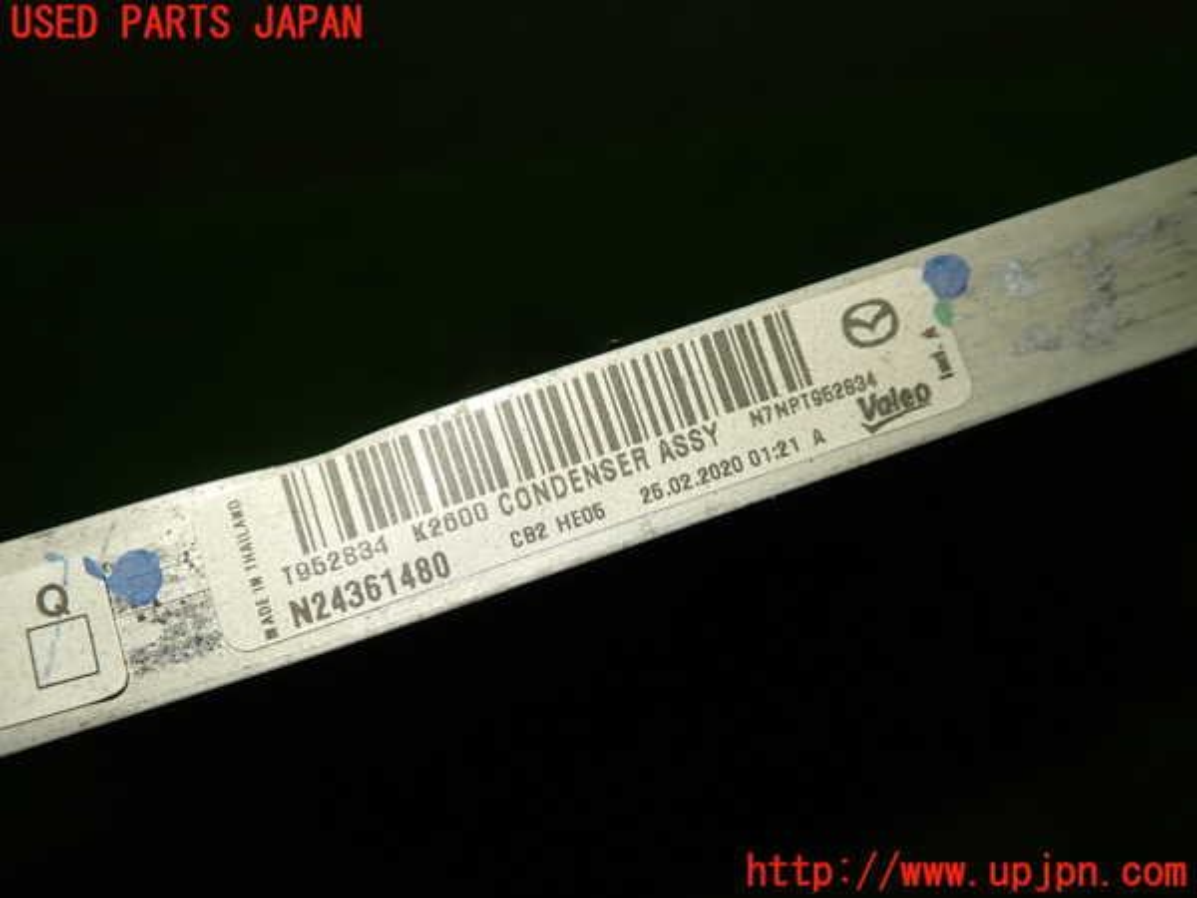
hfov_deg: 60.0
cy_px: 449
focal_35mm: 30
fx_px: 1037
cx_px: 598
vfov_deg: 46.8
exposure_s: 1/60
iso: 160
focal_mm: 5.4
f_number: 2.3
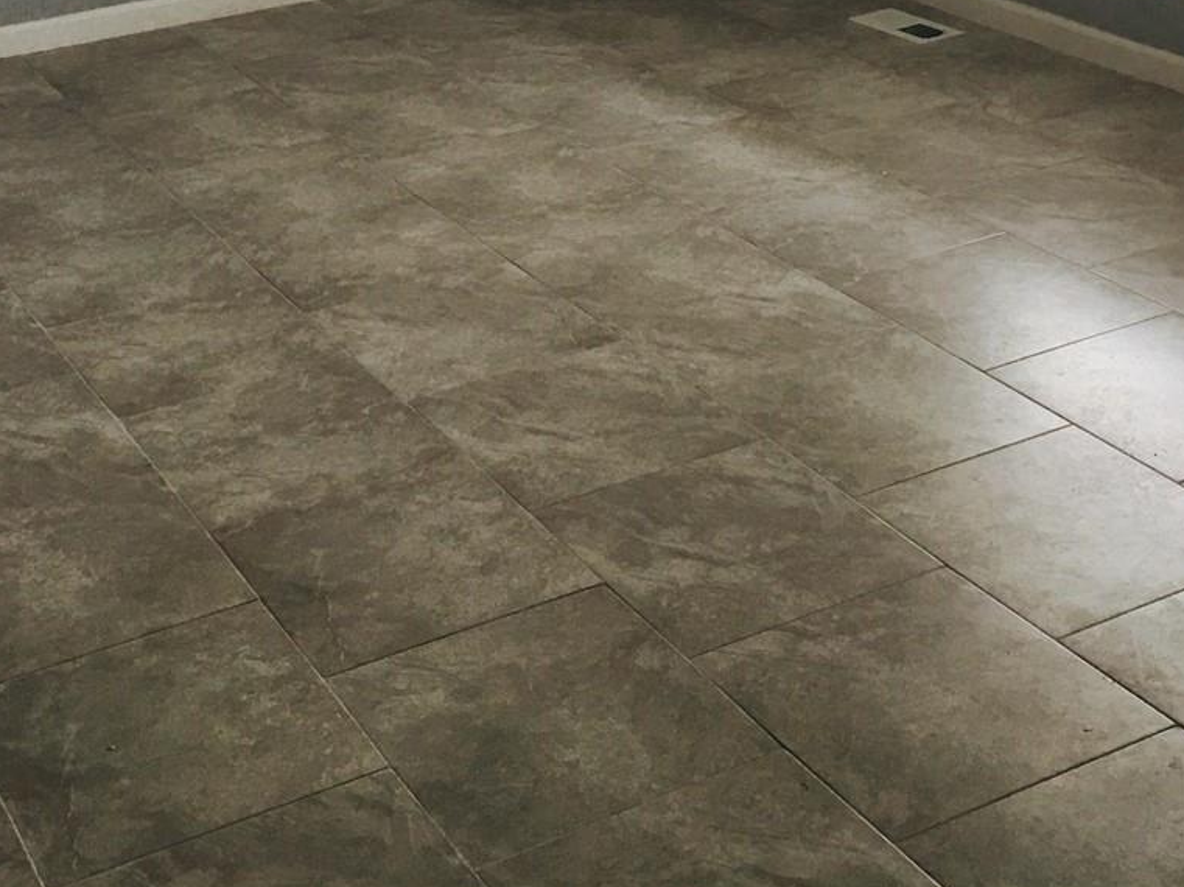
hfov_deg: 31.6
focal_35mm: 61
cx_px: 482
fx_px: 2085
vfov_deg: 22.9
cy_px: -30
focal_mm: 4.15
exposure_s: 1/30
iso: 32
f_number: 2.2
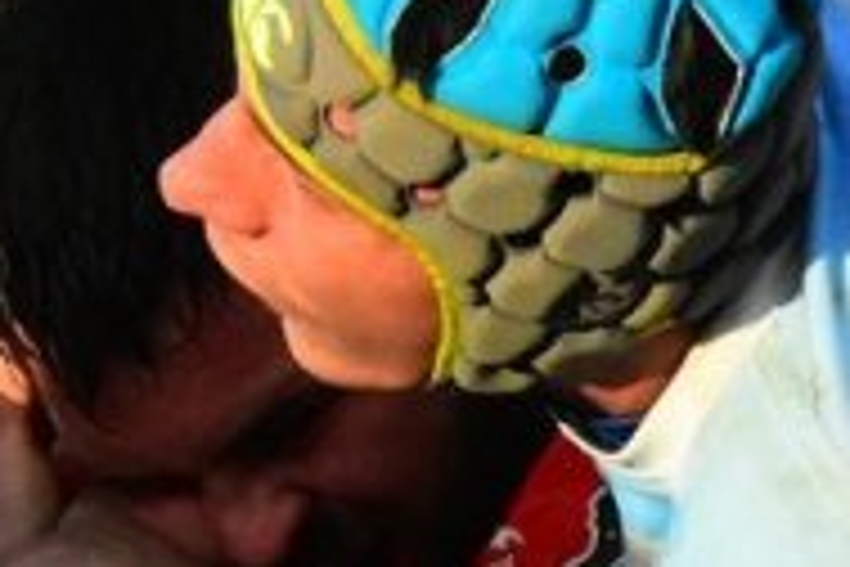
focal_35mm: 813
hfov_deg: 2.5
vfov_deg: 1.7
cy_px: 504
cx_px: -13
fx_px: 19194
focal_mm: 100
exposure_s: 1/2000
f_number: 11
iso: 2500
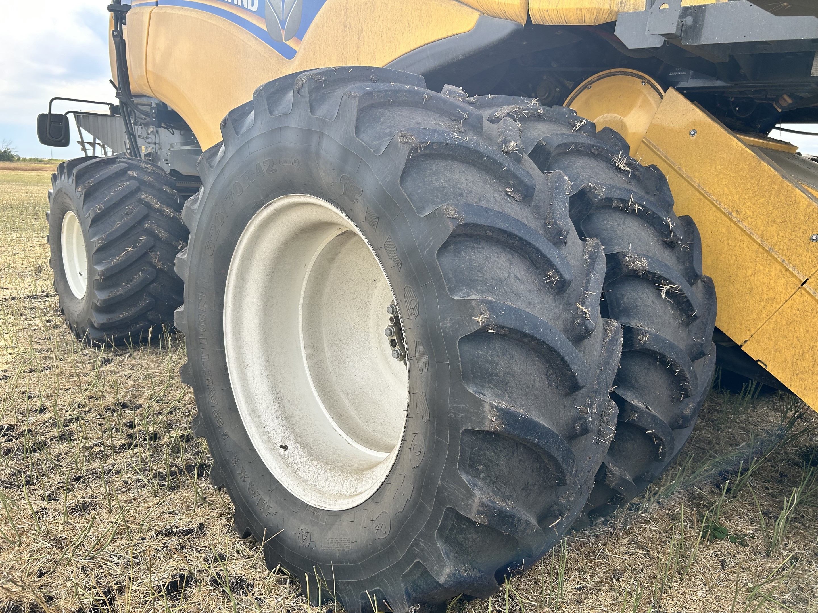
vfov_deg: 53.1
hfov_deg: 67.3
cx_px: 409
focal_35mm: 26
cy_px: 306
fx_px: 614
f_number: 1.5
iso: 50
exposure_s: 1/1009
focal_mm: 5.7
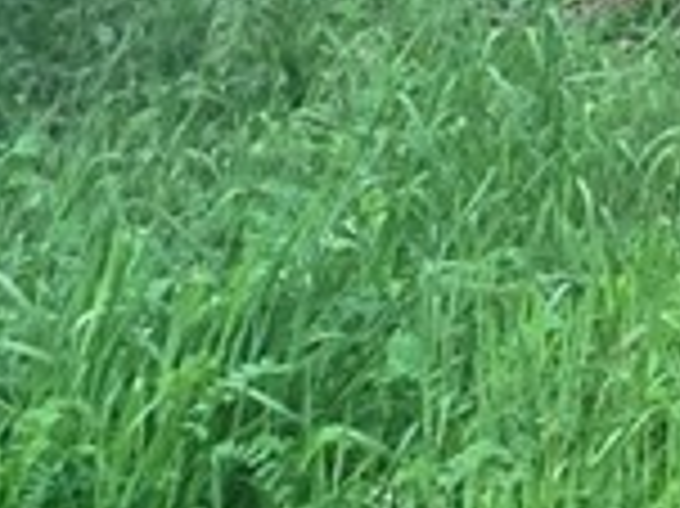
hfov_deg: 10.1
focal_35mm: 176
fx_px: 3455
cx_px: 1495
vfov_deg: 7.5
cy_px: -962
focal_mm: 4.25
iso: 25
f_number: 1.8
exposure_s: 1/205
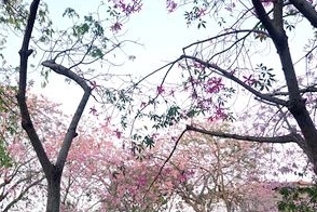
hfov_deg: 37.3
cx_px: 121
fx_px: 467
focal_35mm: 53
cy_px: 193
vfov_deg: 24.7
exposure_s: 1/100
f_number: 2.8
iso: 125
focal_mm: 9
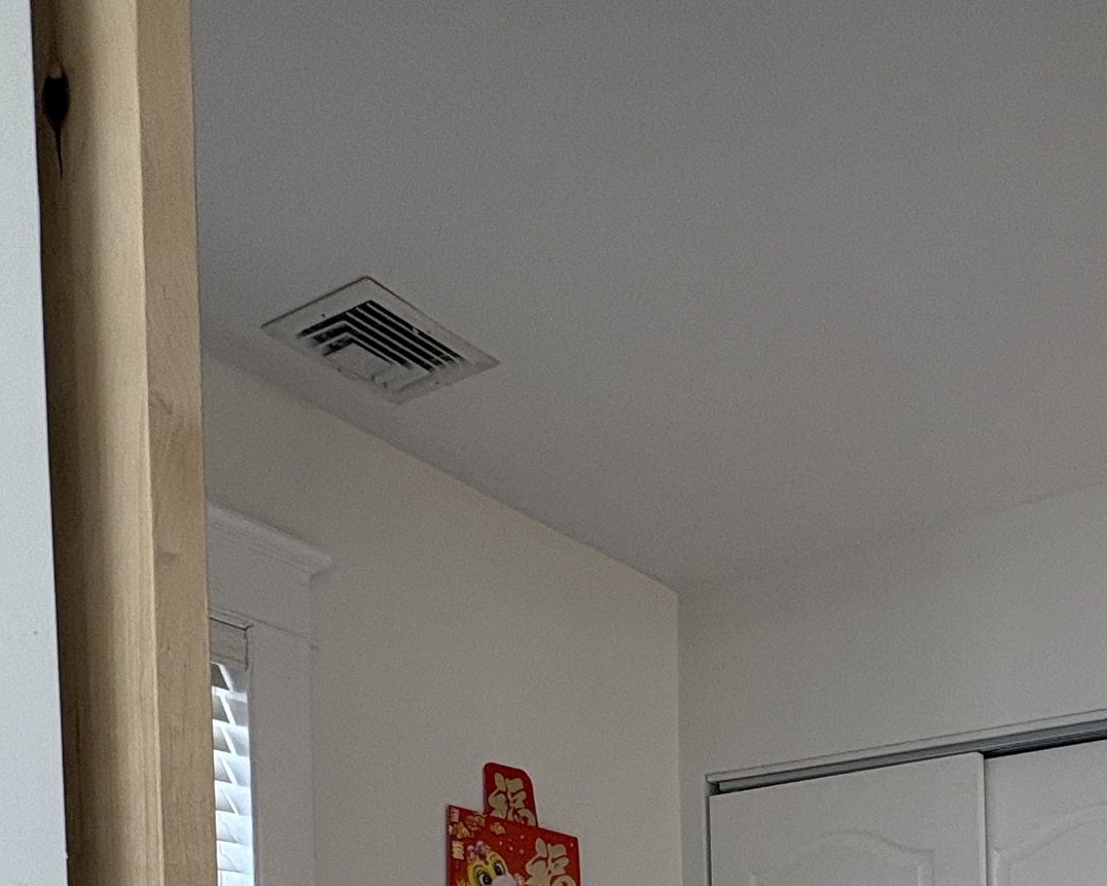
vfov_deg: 30.7
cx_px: 934
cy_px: 1129
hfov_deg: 43.9
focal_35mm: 39
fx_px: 1278
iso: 160
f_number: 2.2
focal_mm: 2.22
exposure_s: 1/120
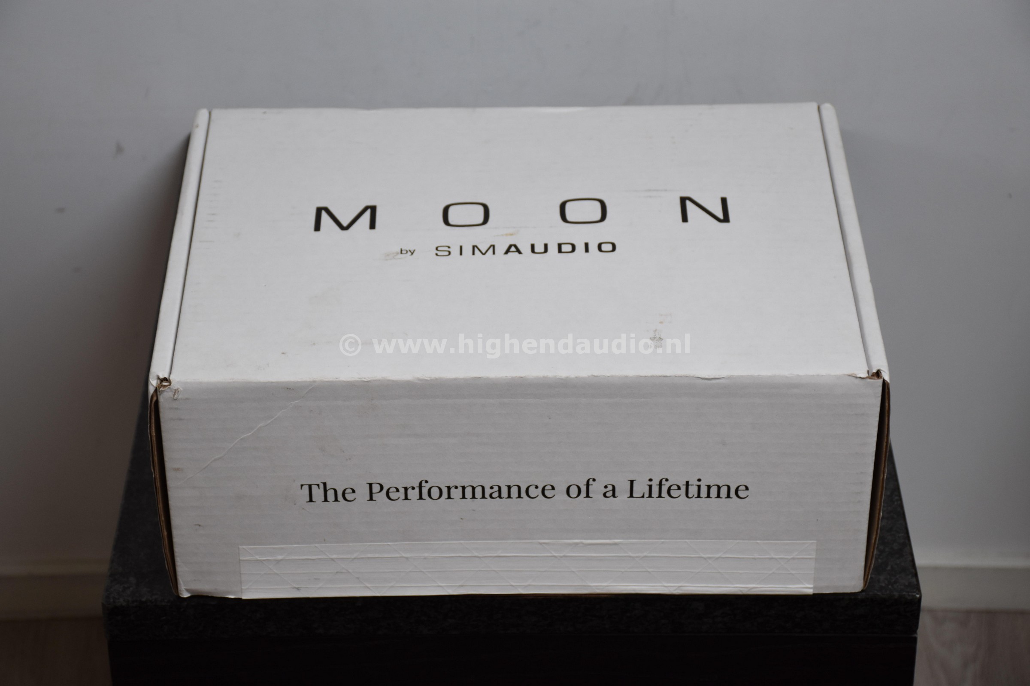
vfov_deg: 15.2
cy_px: 343
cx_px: 515
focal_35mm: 90
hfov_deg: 22.6
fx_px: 2575
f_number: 6.3
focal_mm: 60
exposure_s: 1/160
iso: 400
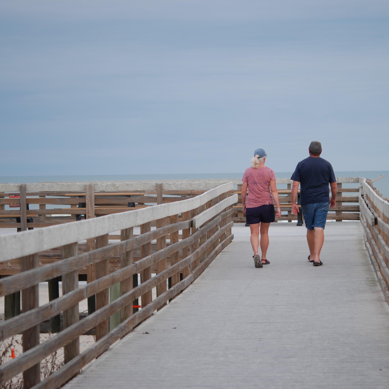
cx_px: 246
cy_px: 195
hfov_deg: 15.1
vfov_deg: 15.2
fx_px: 1462
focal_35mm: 115
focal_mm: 60
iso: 100
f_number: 2.8
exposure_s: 1/800
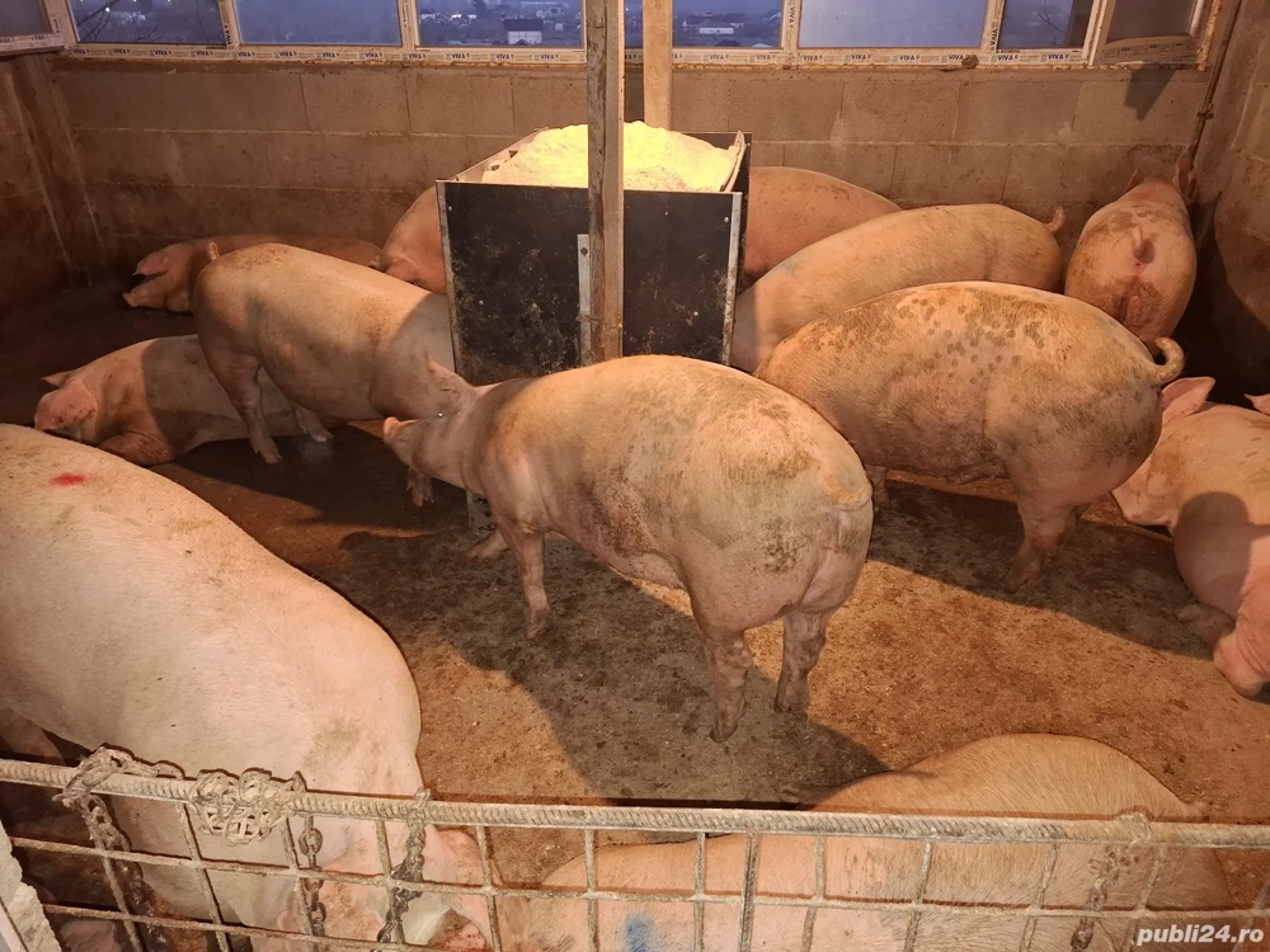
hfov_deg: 73.9
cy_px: 476
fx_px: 844
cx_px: 635
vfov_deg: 58.9
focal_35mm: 23
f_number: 1.8
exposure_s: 1/25
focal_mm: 5.54
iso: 400
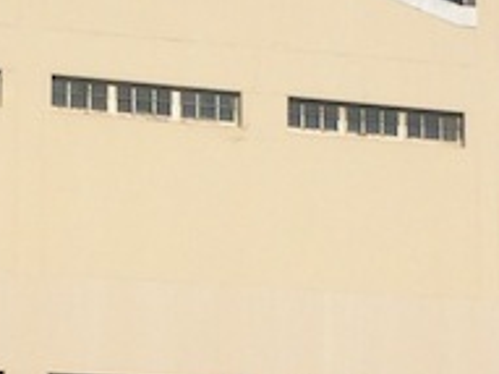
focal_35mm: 157
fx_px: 2262
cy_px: 288
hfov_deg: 12.4
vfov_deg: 9.4
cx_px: -21
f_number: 2.2
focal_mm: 4.12
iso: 40
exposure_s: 1/6849
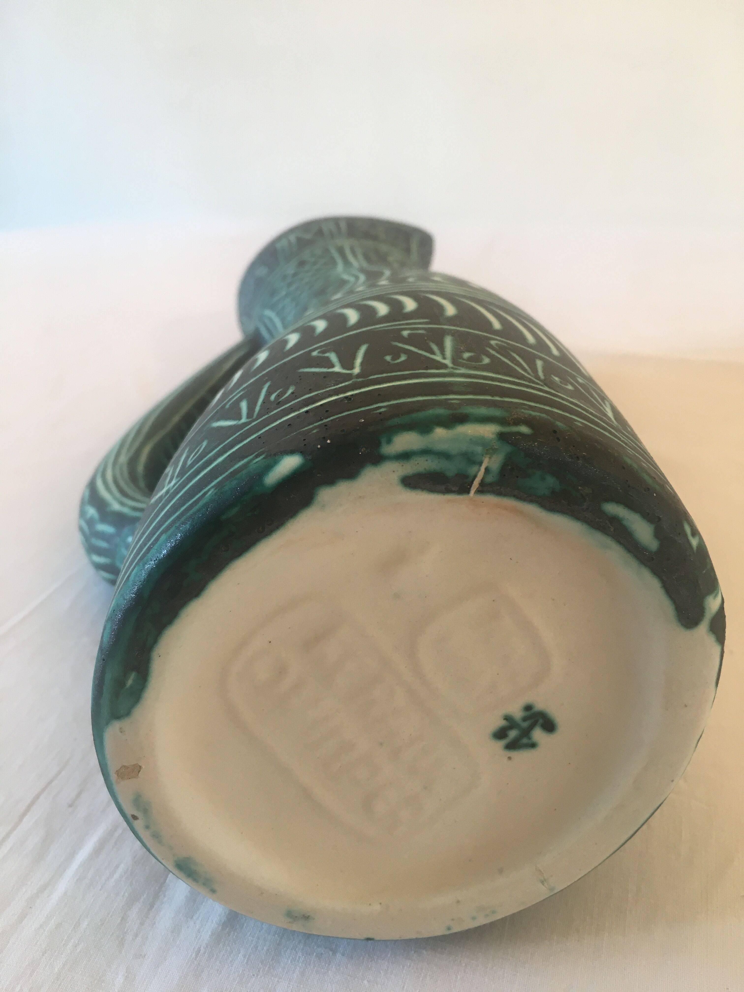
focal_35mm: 29
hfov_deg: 48.2
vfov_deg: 61.7
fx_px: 831
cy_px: 496
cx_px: 372
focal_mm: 4.15
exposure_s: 1/33
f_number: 2.2
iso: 32
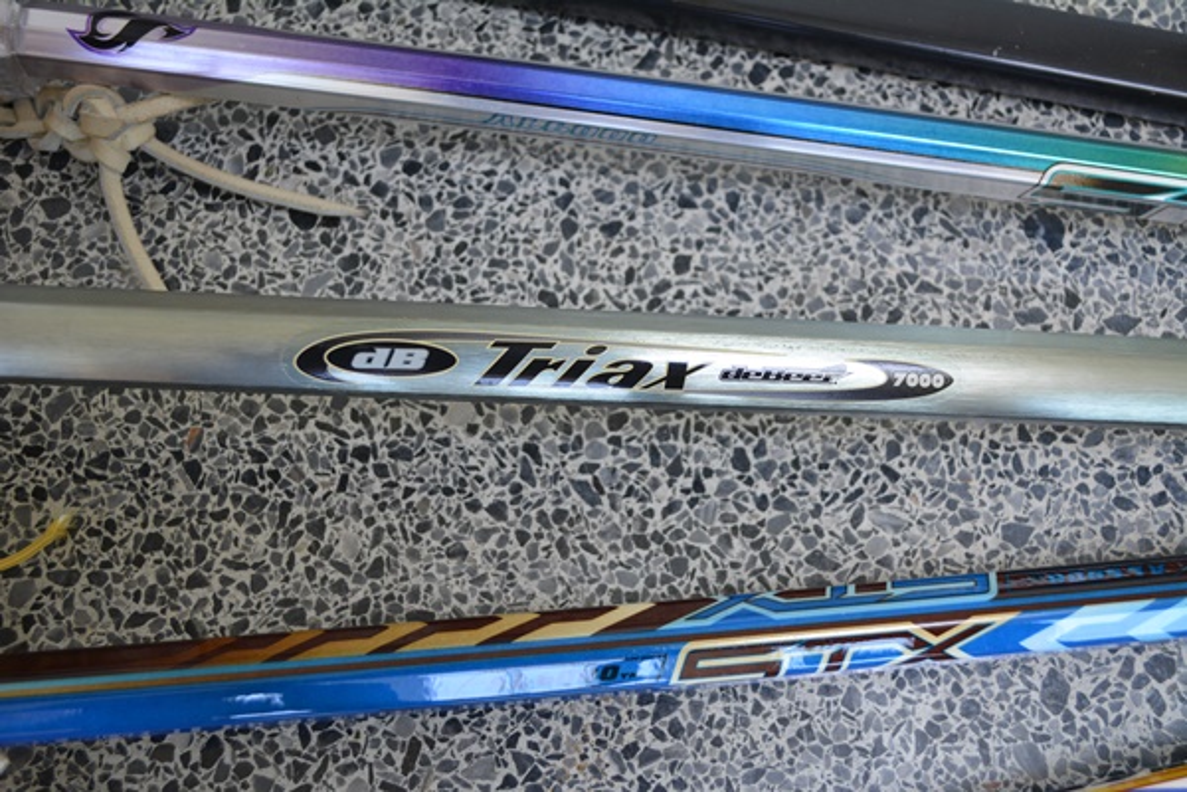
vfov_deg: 31.9
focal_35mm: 42
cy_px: 396
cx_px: 594
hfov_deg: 46.4
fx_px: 1385
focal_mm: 28
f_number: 4.5
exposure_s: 1/80
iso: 400
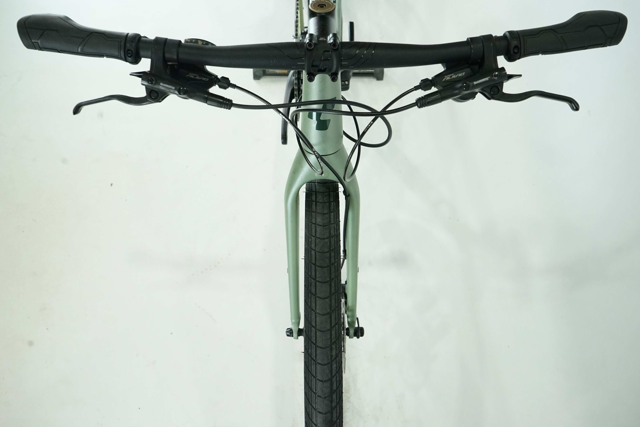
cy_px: 214
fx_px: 587
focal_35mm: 33
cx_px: 320
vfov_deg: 40.0
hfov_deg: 57.2
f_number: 8
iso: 3200
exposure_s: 1/200
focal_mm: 33
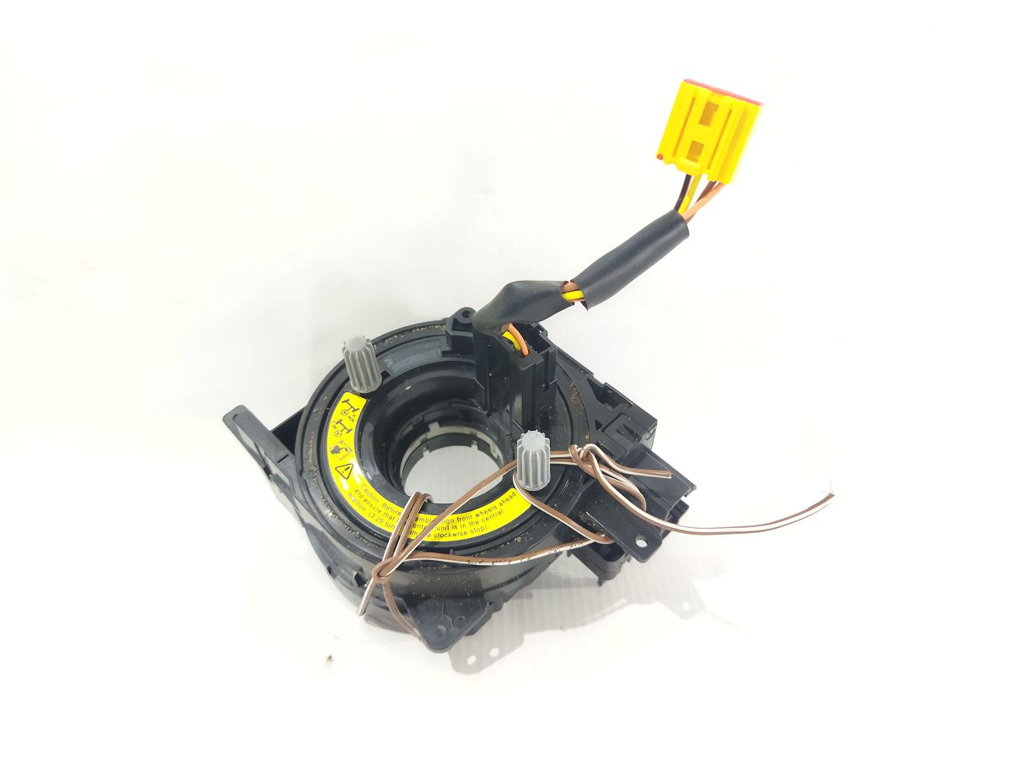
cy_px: 380
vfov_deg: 51.4
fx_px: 789
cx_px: 506
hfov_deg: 65.3
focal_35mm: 27
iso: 459
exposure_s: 1/50
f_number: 1.79
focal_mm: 4.71
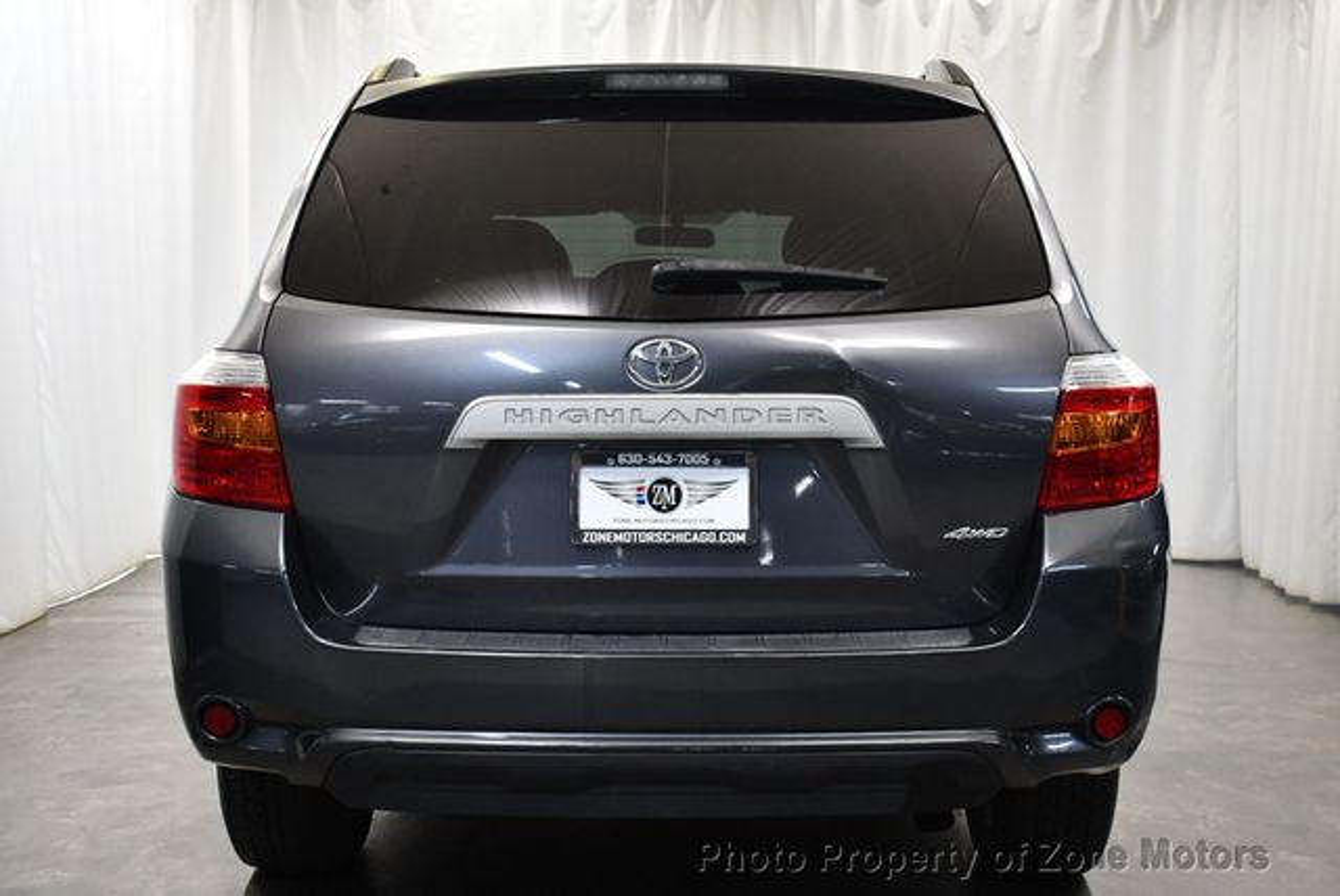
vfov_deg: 28.1
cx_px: 670
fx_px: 1788
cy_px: 448
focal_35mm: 48
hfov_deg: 41.1
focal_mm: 24
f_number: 4
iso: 1400
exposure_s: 1/125
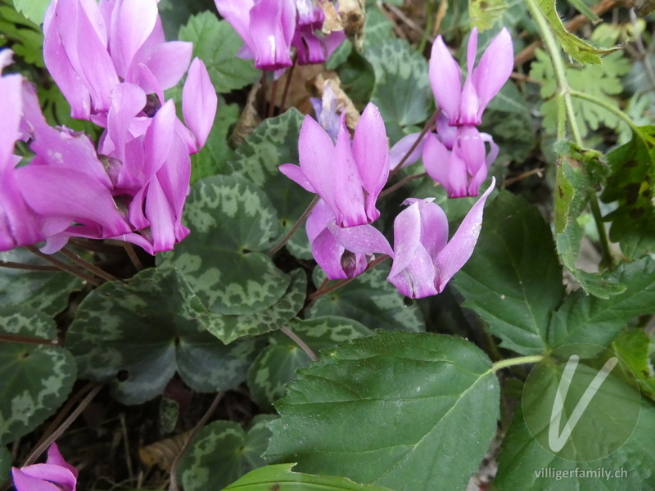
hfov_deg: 81.7
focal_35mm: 20
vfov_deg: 66.0
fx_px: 378
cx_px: 328
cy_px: 246
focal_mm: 3.6
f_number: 2.8
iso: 640
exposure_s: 1/60
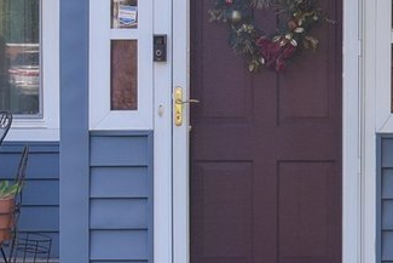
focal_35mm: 126
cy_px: 62
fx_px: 1376
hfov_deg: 16.0
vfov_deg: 10.9
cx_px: 371
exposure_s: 1/125
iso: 400
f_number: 11
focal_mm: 20
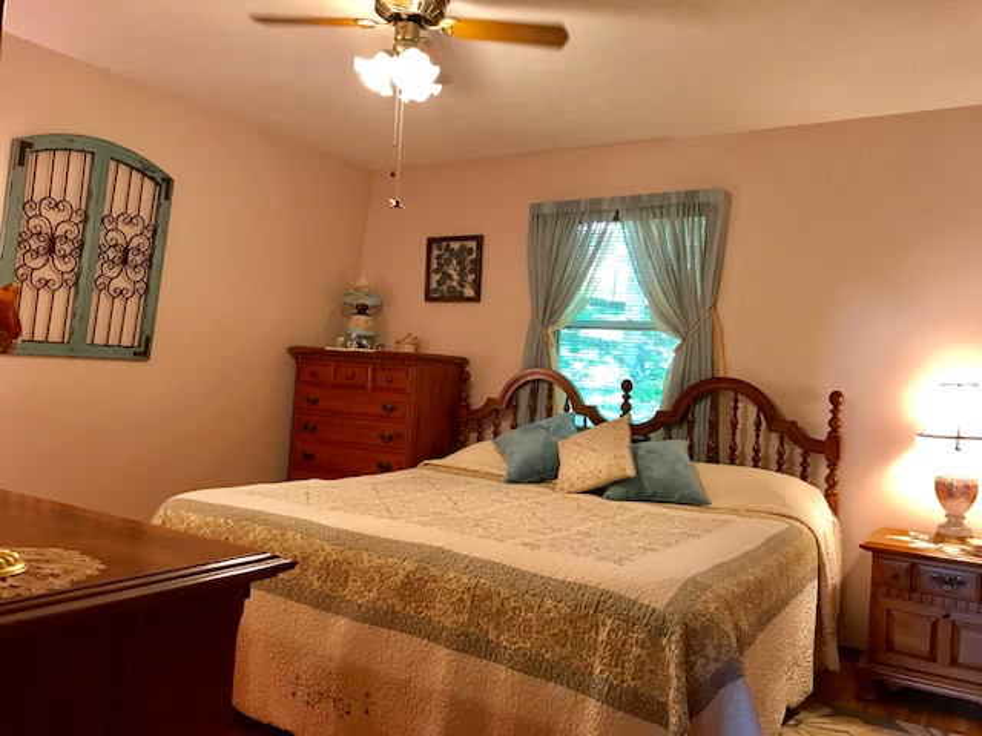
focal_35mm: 28
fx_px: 794
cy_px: 368
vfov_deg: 49.7
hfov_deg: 63.4
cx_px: 491
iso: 40
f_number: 1.8
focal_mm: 3.99
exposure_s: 1/17
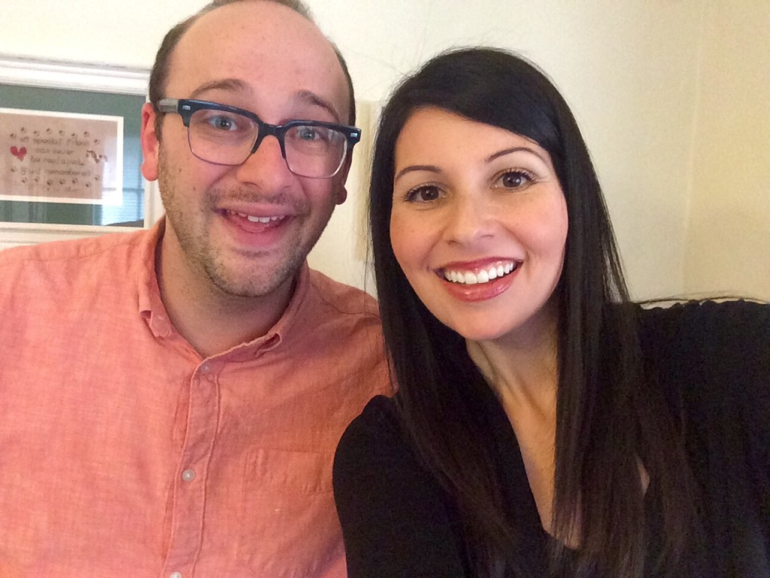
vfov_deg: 45.4
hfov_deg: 58.4
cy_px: 289
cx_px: 385
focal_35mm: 31
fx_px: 690
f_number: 2.4
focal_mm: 2.15
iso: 500
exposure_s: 1/15
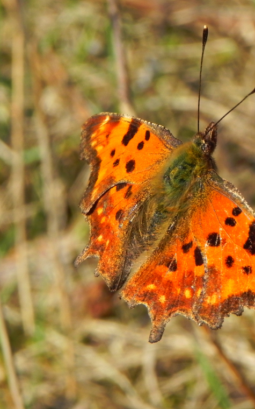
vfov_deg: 13.9
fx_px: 1668
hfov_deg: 8.7
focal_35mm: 150
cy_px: 204
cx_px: 213
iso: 160
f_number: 6.3
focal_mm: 18.8
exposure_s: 1/288
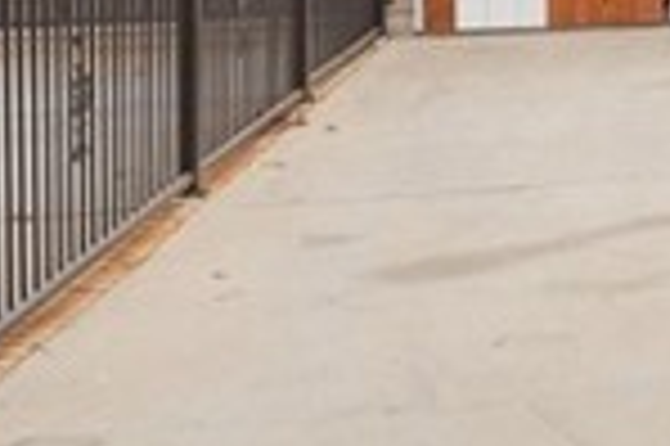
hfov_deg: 12.4
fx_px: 2045
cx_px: 1803
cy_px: -207
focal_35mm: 110
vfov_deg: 11.9
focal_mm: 16
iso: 250
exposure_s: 1/640
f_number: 5.6
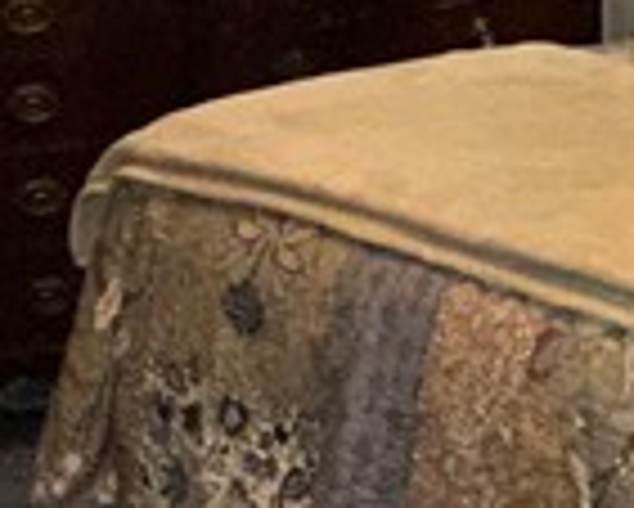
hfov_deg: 17.4
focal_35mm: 99
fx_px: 1859
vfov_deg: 15.4
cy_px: 54
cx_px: 962
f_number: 2.2
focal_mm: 2.22
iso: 200
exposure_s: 1/60
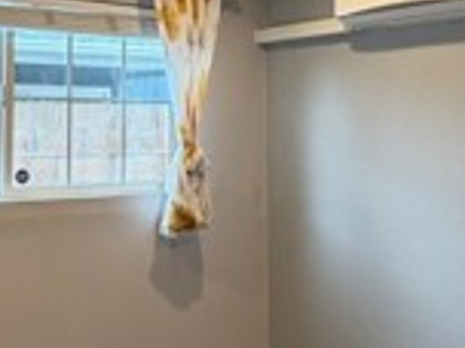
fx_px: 793
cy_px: 98
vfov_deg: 24.6
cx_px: 190
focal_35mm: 59
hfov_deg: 32.6
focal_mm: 2.22
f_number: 2.2
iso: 200
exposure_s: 1/60
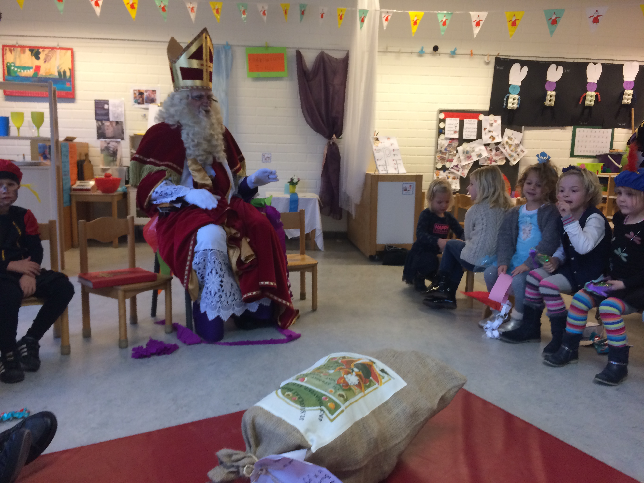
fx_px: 540
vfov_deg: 48.2
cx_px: 322
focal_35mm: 29
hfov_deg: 61.7
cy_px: 242
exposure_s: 1/33
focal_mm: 4.15
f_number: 2.2
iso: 125
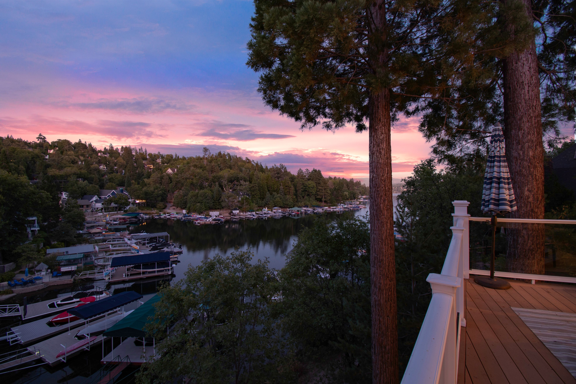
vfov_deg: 77.3
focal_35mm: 15
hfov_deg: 100.4
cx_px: 288
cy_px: 192
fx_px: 240
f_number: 8
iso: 200
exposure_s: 3
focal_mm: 10
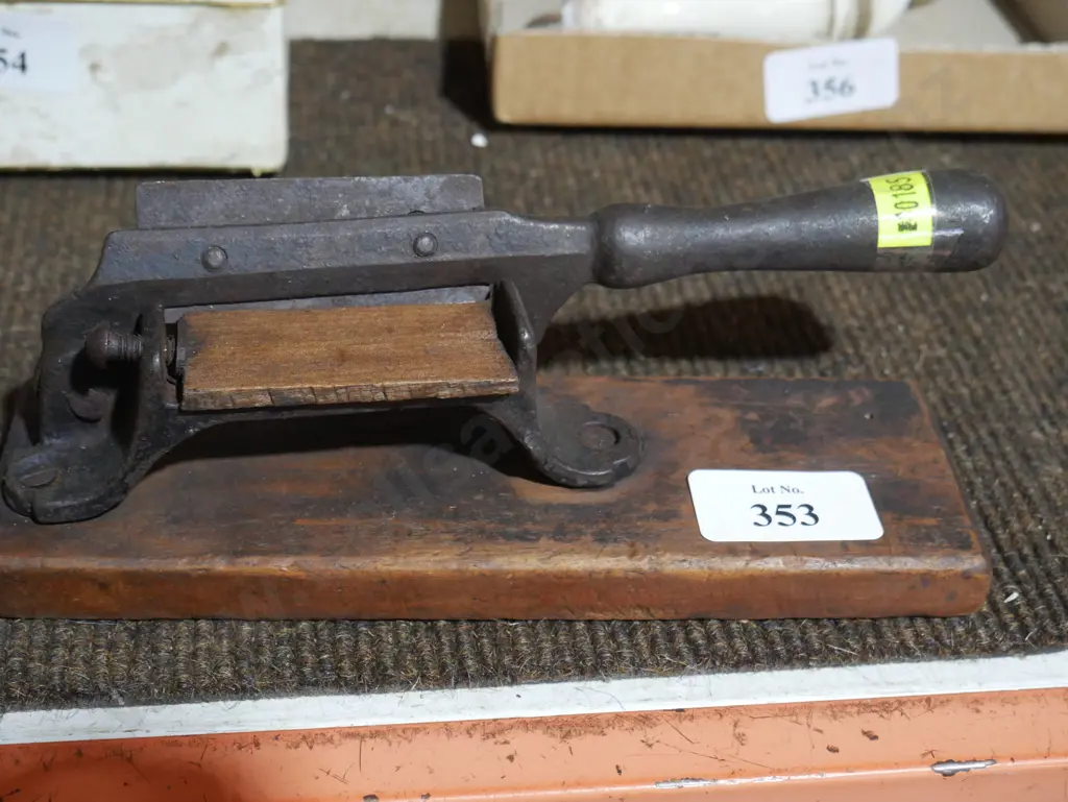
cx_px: 534
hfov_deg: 38.2
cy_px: 401
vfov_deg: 29.1
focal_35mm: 50
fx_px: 1543
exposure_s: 1/60
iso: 1000
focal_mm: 25
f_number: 5.3
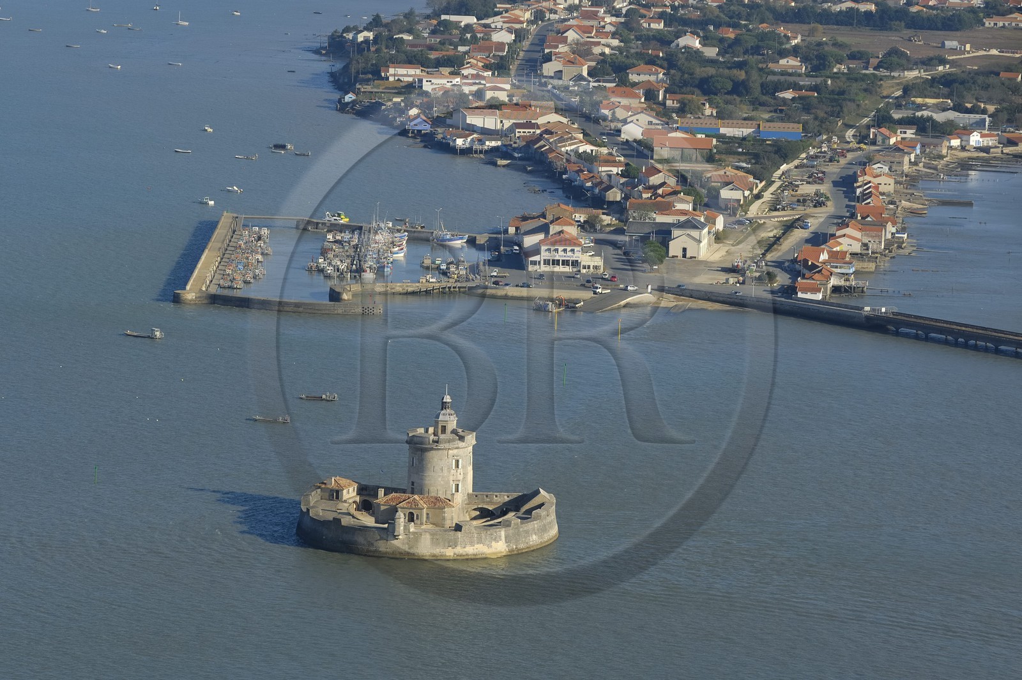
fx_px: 4682
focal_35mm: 165
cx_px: 511
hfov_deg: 12.5
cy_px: 340
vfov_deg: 8.3
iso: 100
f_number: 5
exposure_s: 1/640
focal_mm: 110
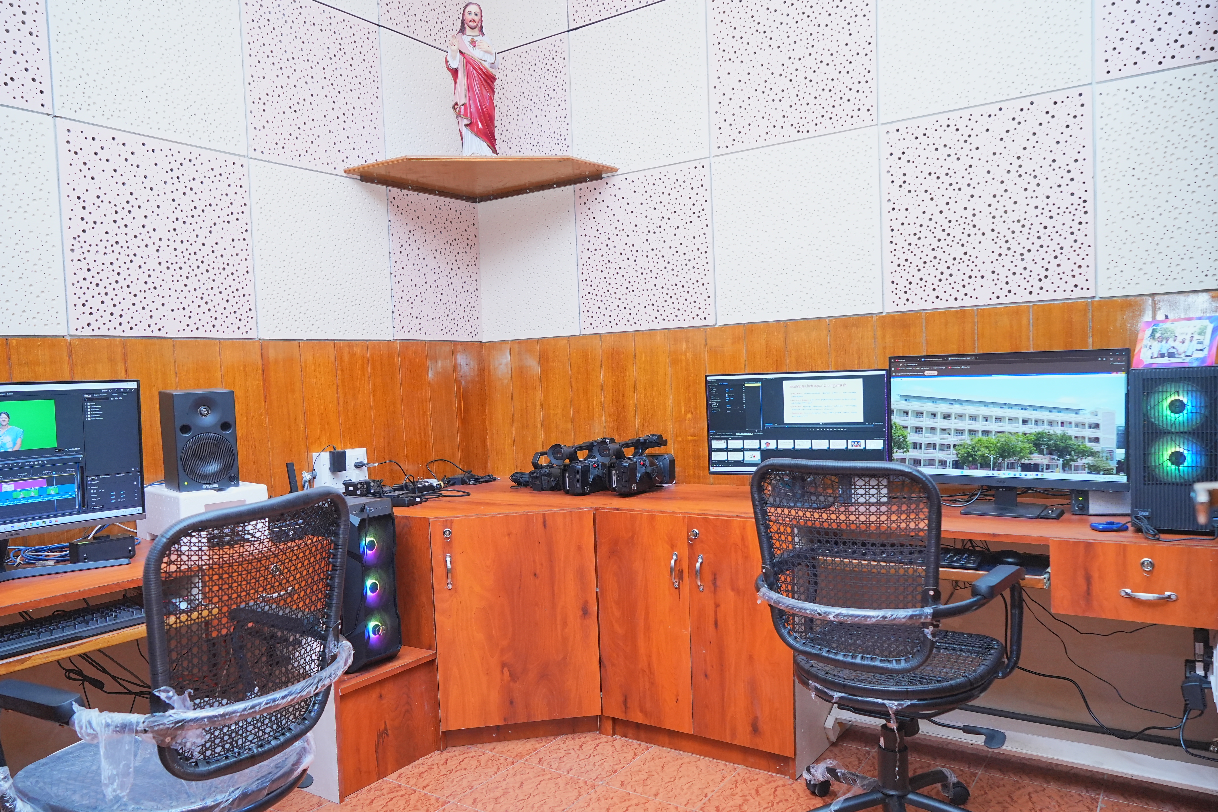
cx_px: 580
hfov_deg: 69.4
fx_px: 880
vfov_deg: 49.5
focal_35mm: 26
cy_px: 431
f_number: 5
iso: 1600
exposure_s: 1/100
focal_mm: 24
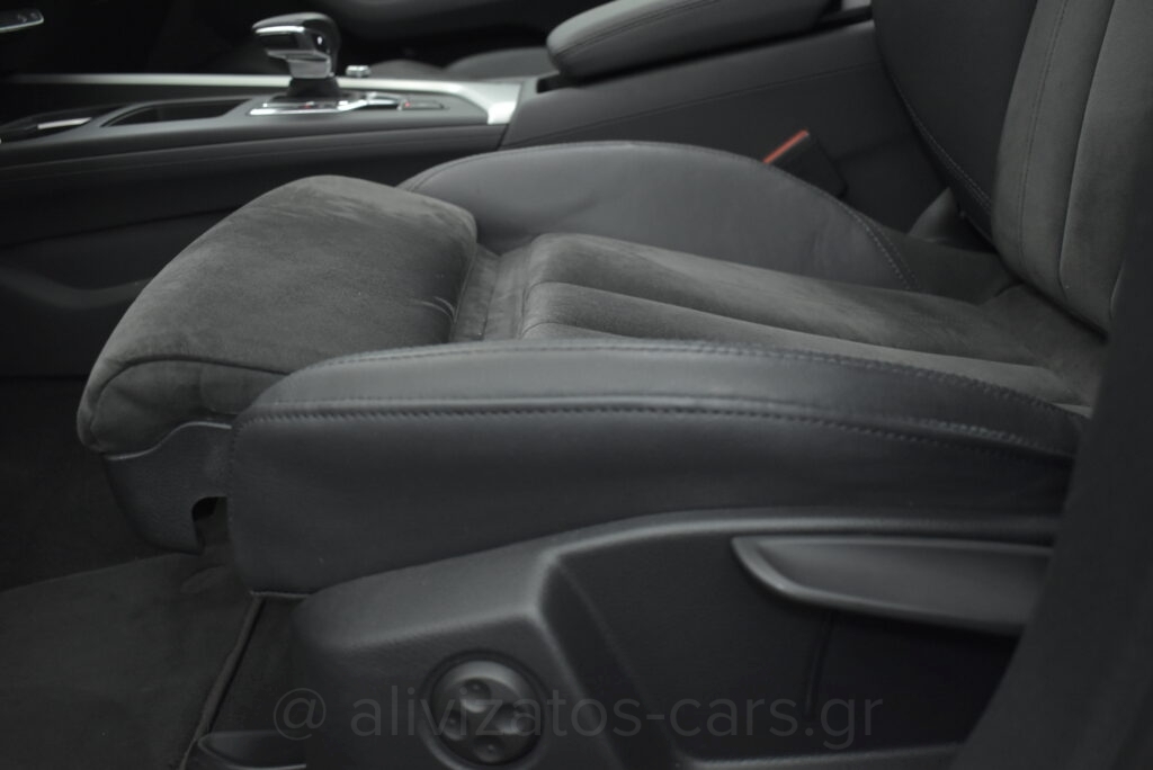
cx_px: 576
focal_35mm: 34
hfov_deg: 55.1
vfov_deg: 38.4
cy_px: 385
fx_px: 1106
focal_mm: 23
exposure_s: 1/100
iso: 1600
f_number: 3.8
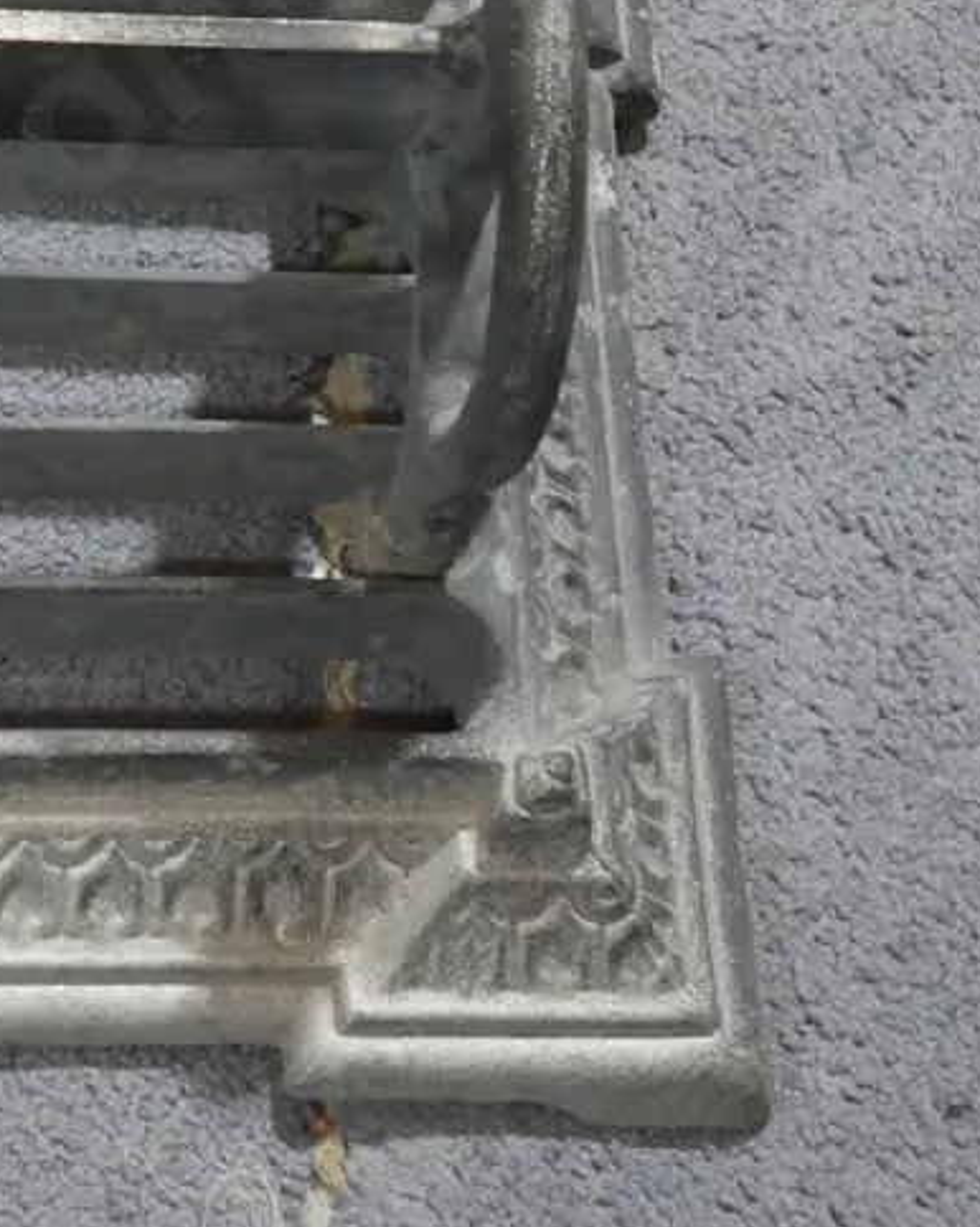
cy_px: 354
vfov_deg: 11.1
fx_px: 6312
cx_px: -221
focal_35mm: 174
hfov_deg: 8.8
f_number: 5.6
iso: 2500
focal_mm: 42
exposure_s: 1/100
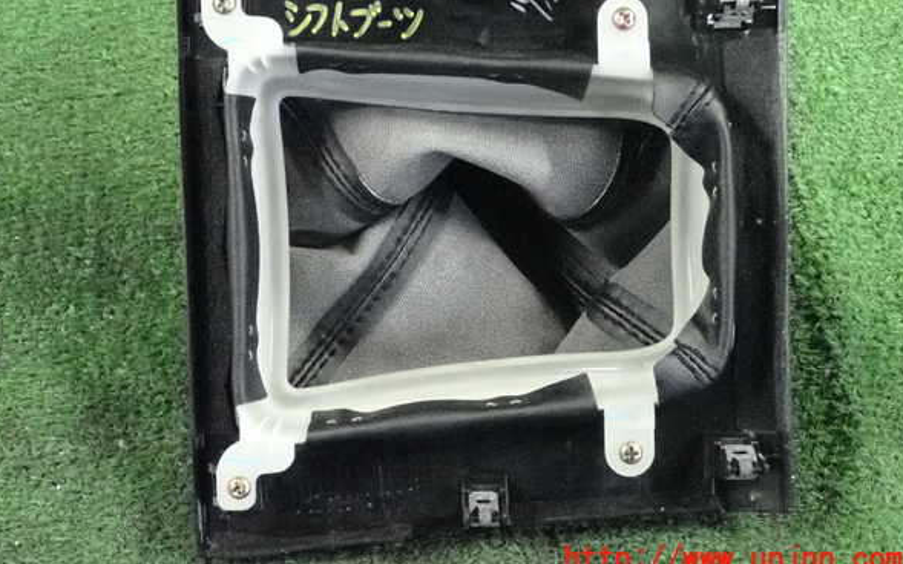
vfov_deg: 23.9
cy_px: 234
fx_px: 1329
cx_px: 451
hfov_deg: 37.5
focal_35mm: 54
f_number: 3.2
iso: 8000
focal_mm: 9.01
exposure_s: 1/125
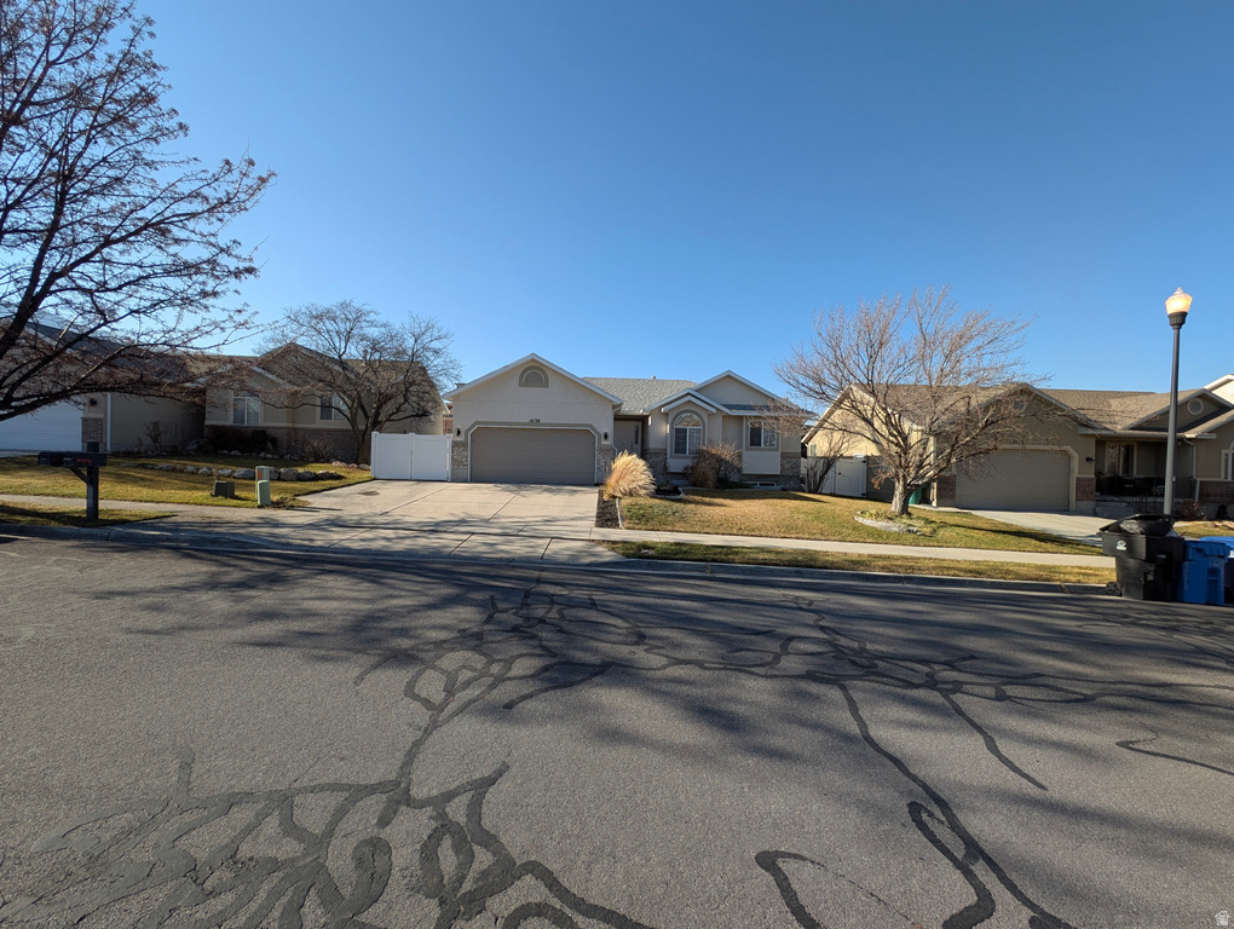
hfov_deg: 110.5
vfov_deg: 94.6
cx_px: 617
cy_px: 464
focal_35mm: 12
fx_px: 428
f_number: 1.95
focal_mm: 2.23
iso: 37
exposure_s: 1/1172
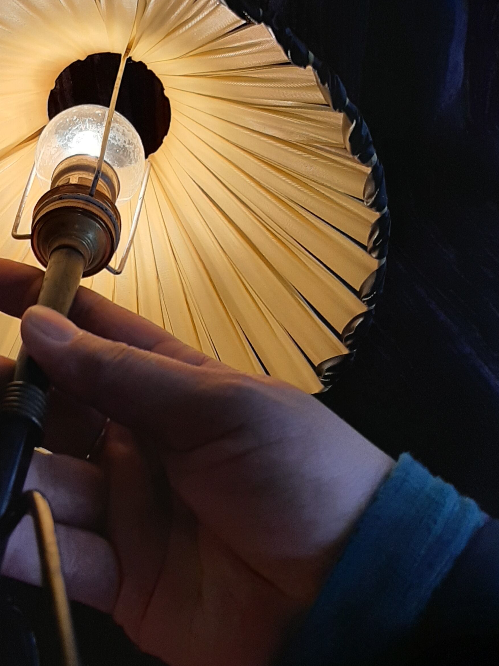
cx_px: 107
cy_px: 258
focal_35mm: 45
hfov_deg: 31.4
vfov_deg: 41.8
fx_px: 865
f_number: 1.7
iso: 40
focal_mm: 3.93
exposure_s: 1/196
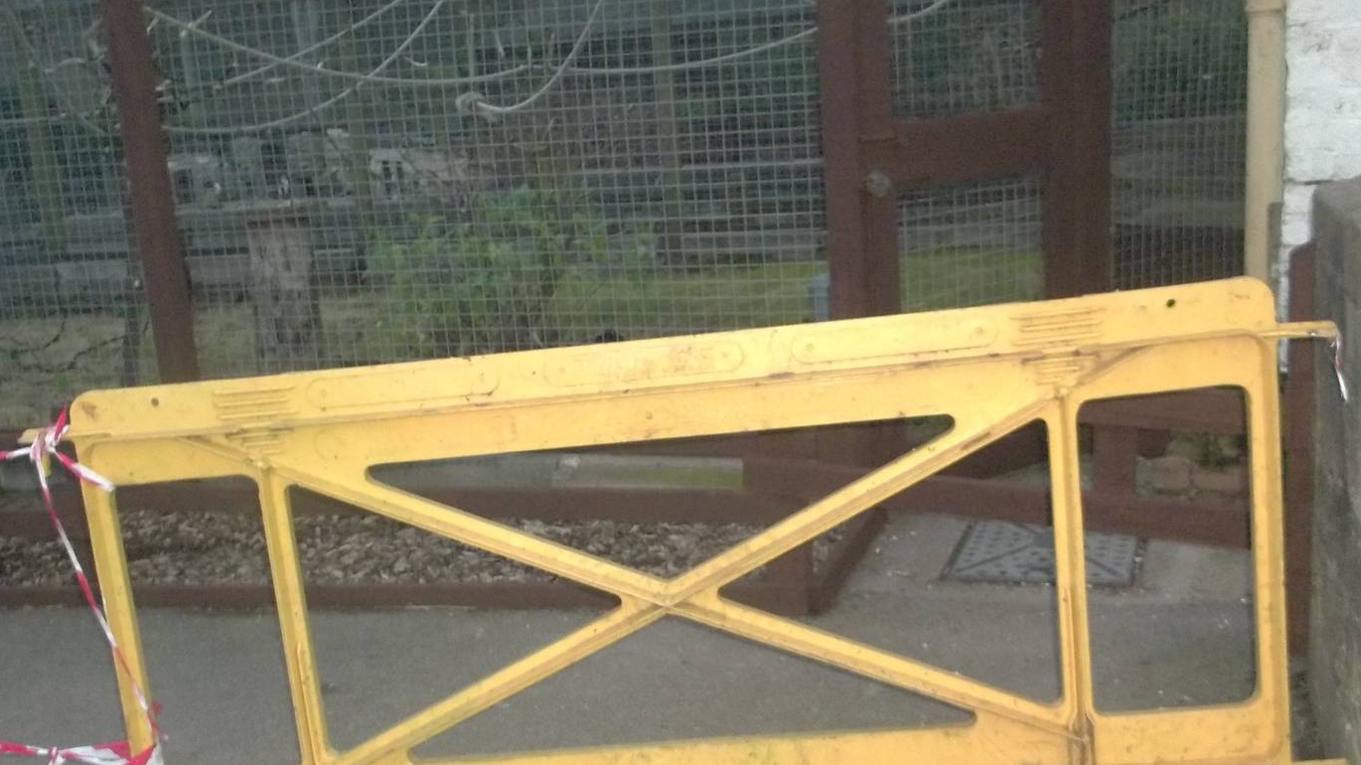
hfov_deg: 48.3
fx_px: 1515
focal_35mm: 42
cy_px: 386
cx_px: 597
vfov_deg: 28.3
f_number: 3.3
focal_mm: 5.9
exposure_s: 1/30
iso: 400
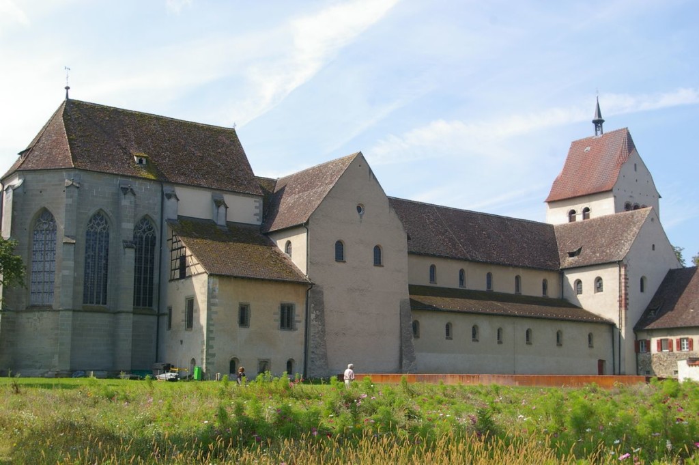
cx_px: 350
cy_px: 232
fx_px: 960
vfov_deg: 27.2
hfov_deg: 40.0
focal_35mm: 50
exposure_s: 1/250
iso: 200
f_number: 8
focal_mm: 33
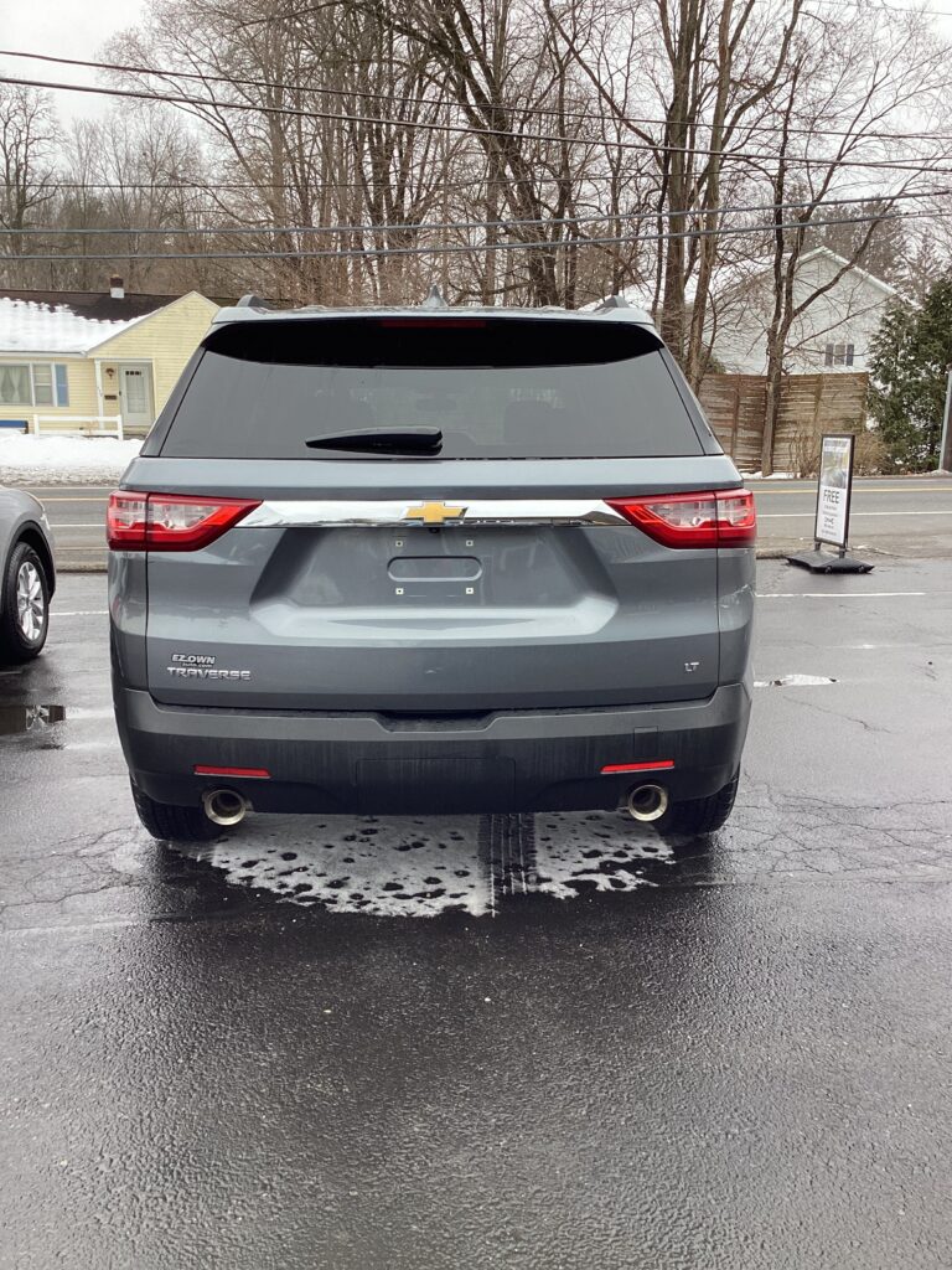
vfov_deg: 58.4
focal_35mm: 31
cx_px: 476
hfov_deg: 45.4
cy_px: 635
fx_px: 1137
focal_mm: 3.3
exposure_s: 1/201
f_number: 2.4
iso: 25
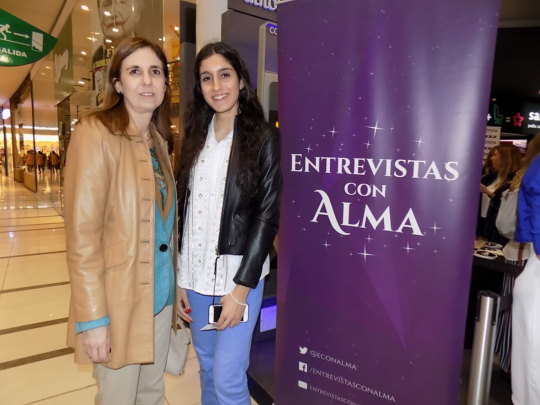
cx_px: 270
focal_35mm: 23
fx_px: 359
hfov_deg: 73.9
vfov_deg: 58.9
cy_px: 202
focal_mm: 4
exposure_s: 1/30
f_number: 3.1
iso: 200
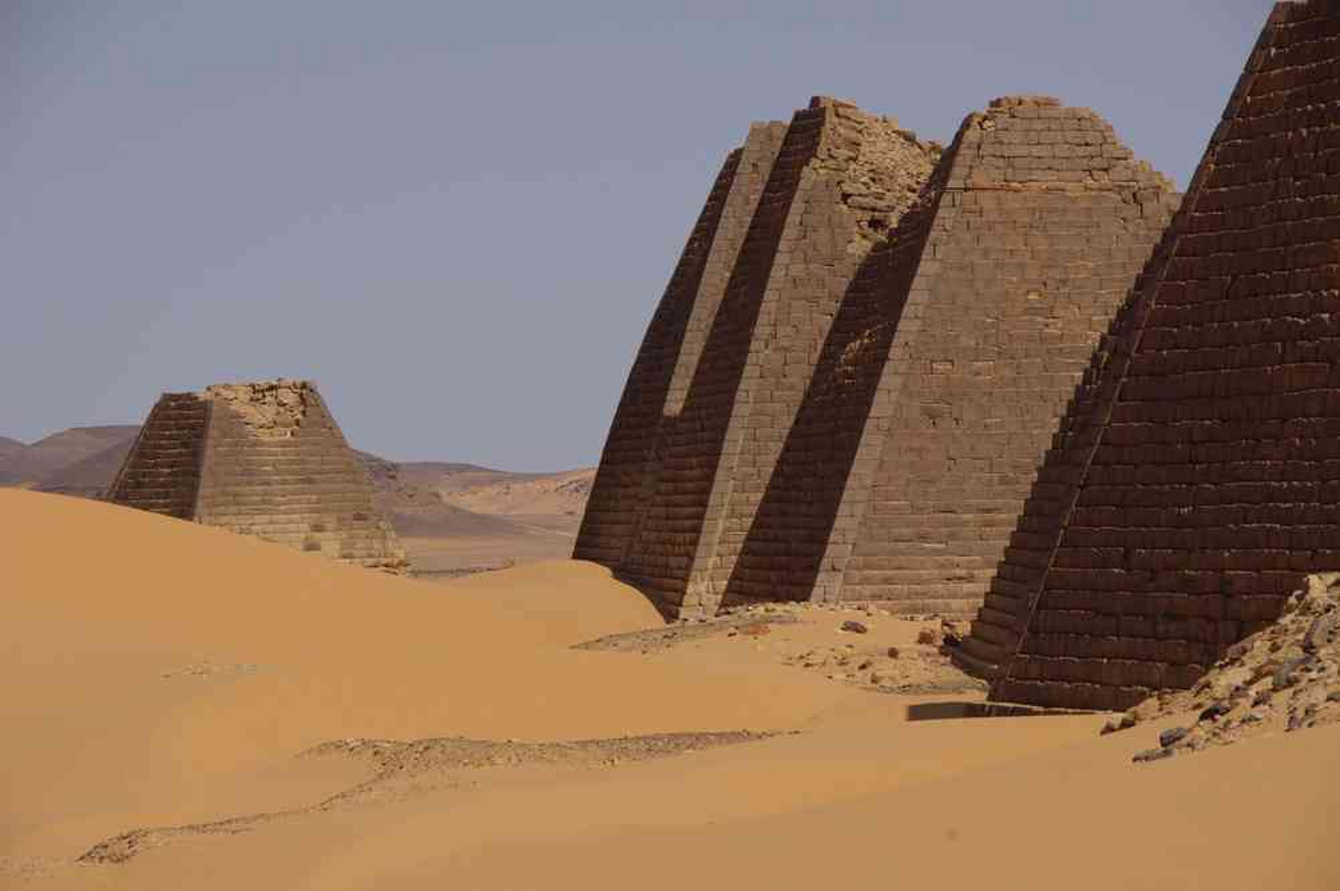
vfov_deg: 8.3
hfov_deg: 12.5
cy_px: 446
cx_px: 670
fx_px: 6136
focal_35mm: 165
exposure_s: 1/250
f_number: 9.5
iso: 100
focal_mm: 109.9
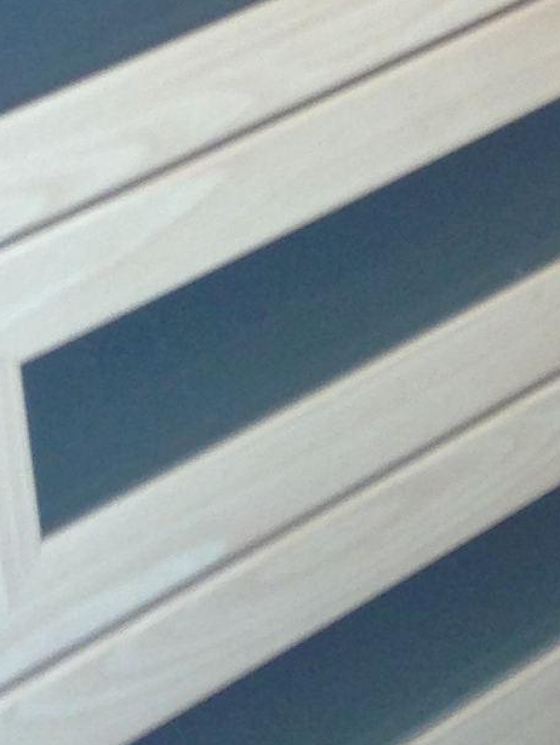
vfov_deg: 10.1
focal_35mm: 175
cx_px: 1447
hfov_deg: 7.8
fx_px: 3771
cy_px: -900
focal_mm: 4.12
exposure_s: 1/30
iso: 50
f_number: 2.4
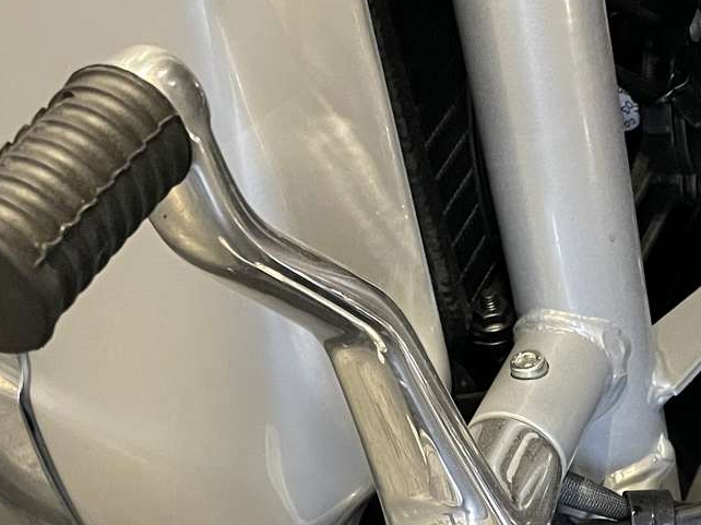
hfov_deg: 23.8
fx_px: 1640
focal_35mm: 81
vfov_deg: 17.6
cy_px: 576
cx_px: 553
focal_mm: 4.2
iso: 500
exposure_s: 1/33
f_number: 1.6
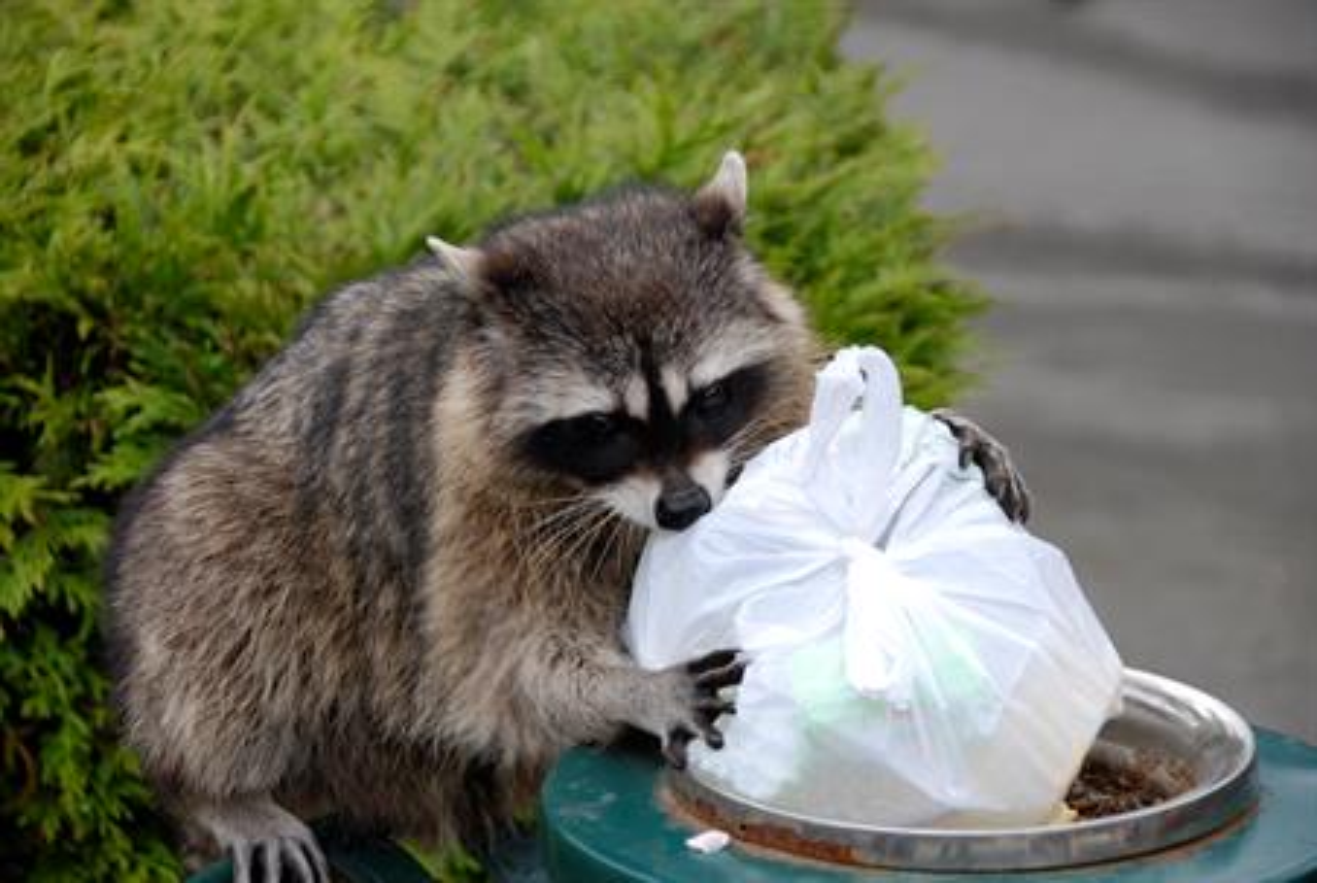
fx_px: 5771
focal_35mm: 158
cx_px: 658
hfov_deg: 13.0
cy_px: 442
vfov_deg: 8.7
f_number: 5.6
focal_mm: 105
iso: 200
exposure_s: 1/200
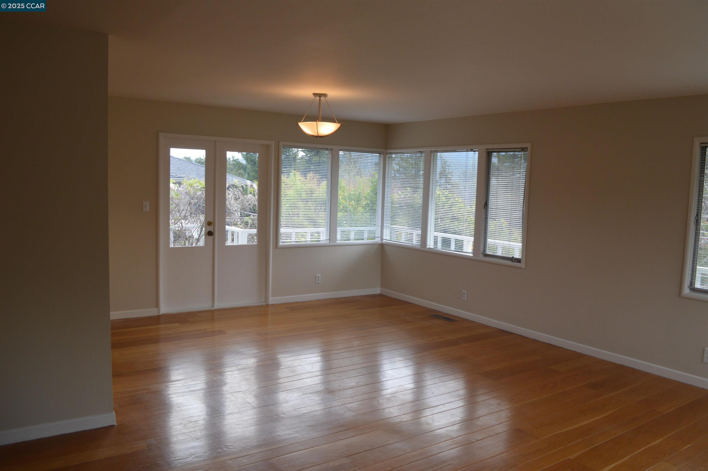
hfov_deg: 67.4
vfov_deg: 47.8
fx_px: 530
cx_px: 354
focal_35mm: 27
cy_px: 236
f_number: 5.6
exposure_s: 1/125
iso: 400
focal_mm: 18
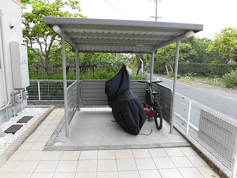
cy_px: 89
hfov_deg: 71.6
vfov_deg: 56.8
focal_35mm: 24
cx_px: 118
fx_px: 164
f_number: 3.1
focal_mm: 4.3
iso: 100
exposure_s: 1/160
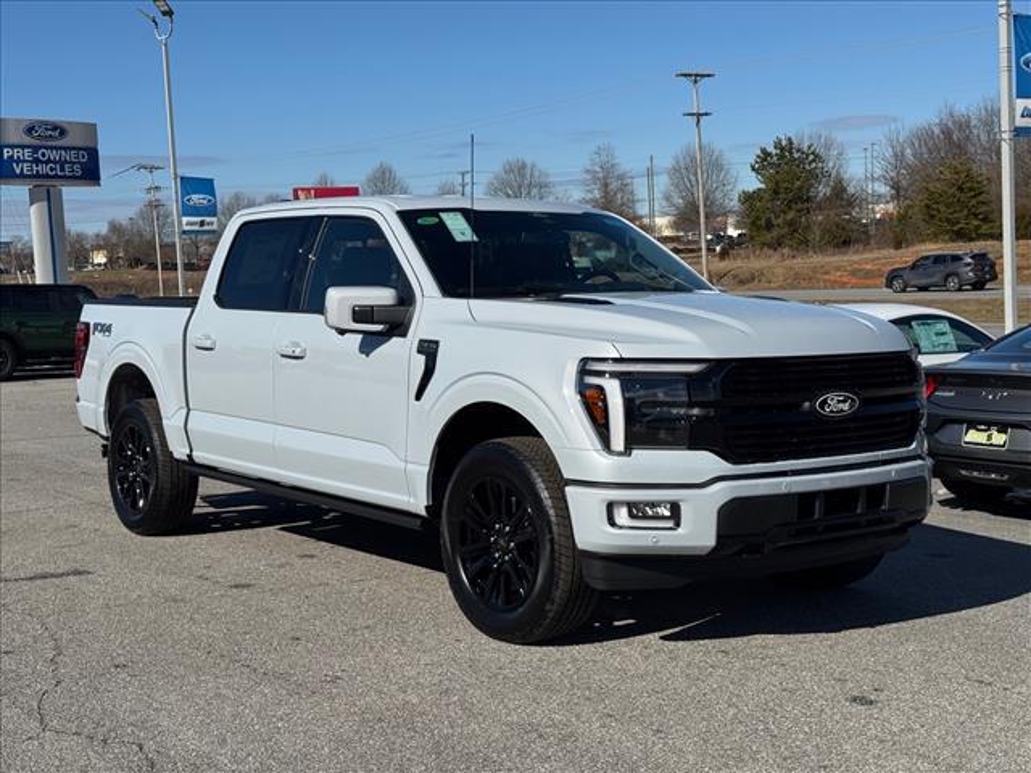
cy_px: 386
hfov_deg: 39.7
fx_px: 1430
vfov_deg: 30.3
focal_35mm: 48
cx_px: 516
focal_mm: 6.76
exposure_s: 1/9009
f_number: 1.78
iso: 64
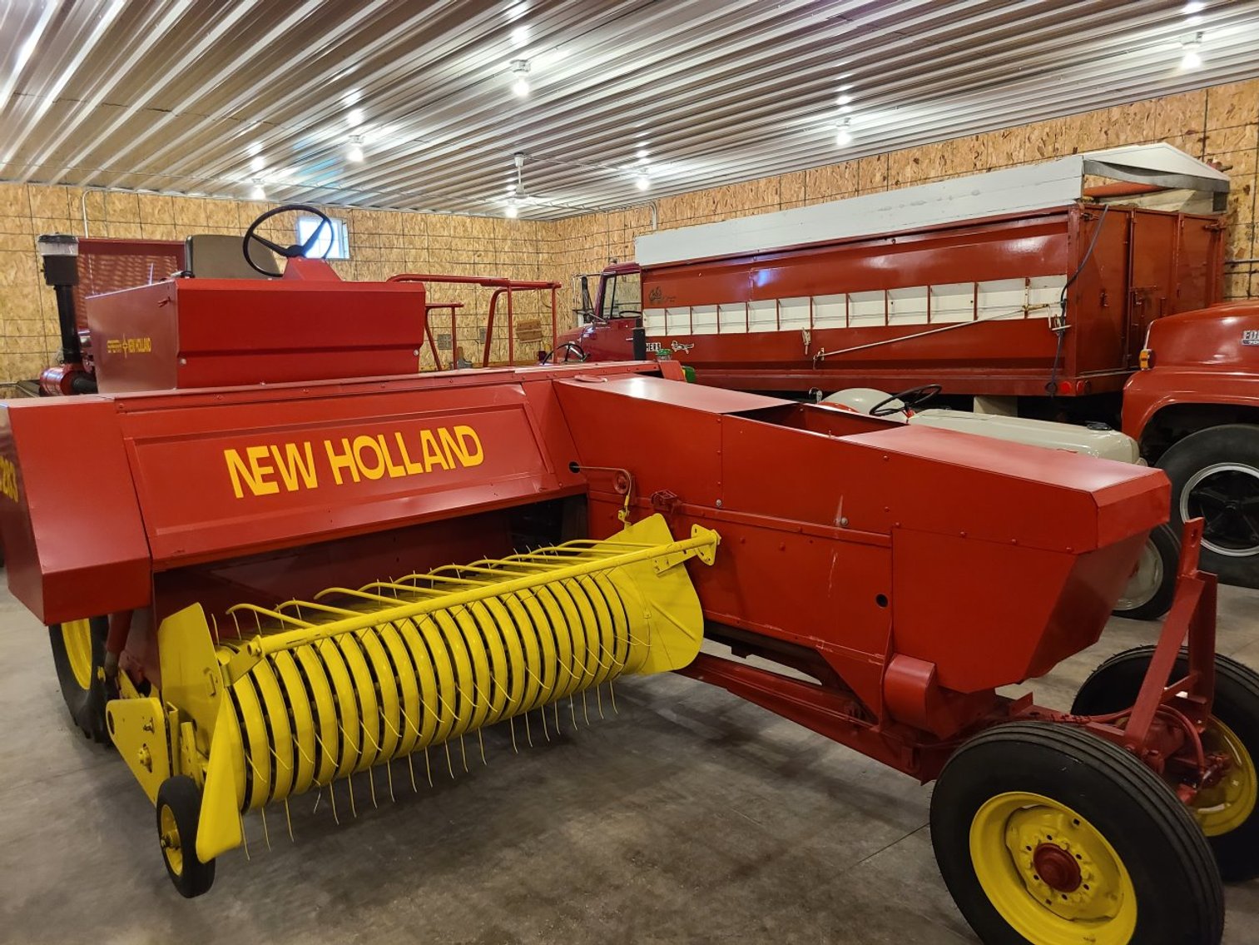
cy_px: 472
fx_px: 946
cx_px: 630
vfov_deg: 53.1
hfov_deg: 67.3
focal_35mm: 26
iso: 320
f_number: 1.8
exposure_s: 1/39
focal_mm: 5.4
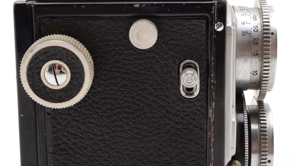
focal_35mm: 91
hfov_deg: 23.5
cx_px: 140
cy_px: 97
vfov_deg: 13.4
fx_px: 708
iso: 100
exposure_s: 1/160
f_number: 16
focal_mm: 55
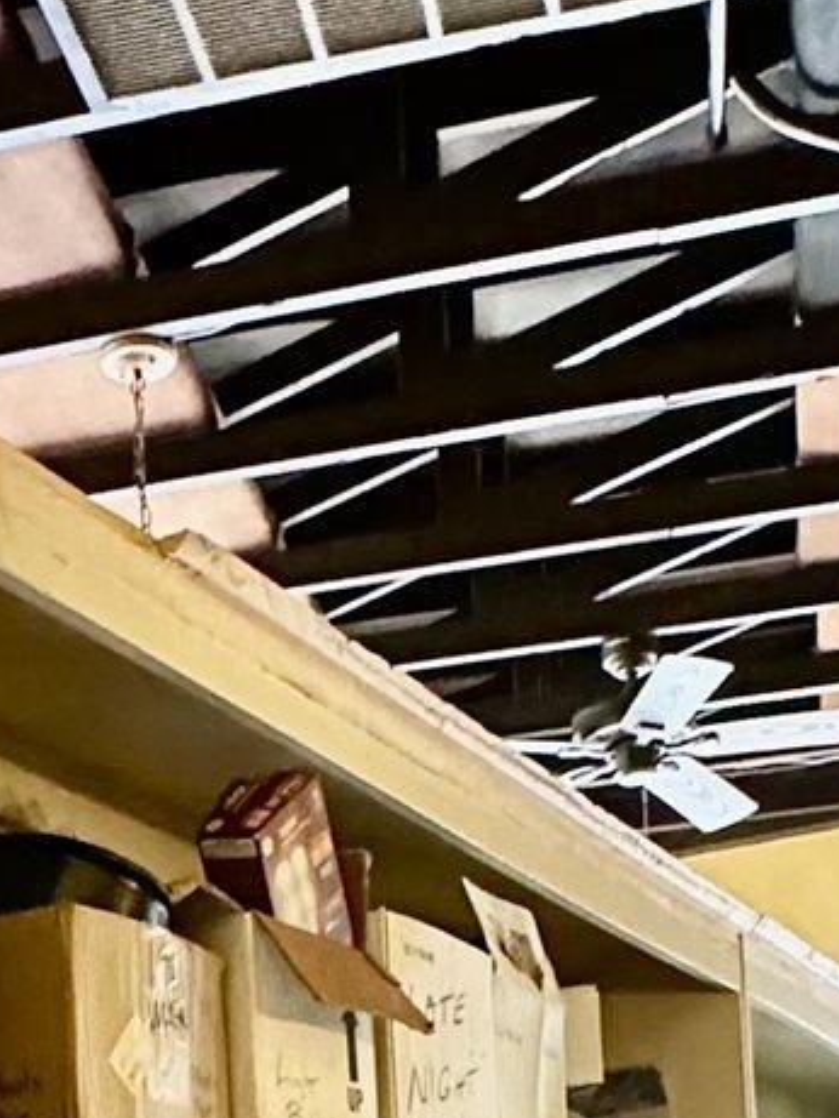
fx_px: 2261
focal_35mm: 70
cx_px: 95
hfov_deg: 20.6
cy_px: 1504
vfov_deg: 23.9
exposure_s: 1/60
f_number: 2.2
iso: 1000
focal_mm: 2.22
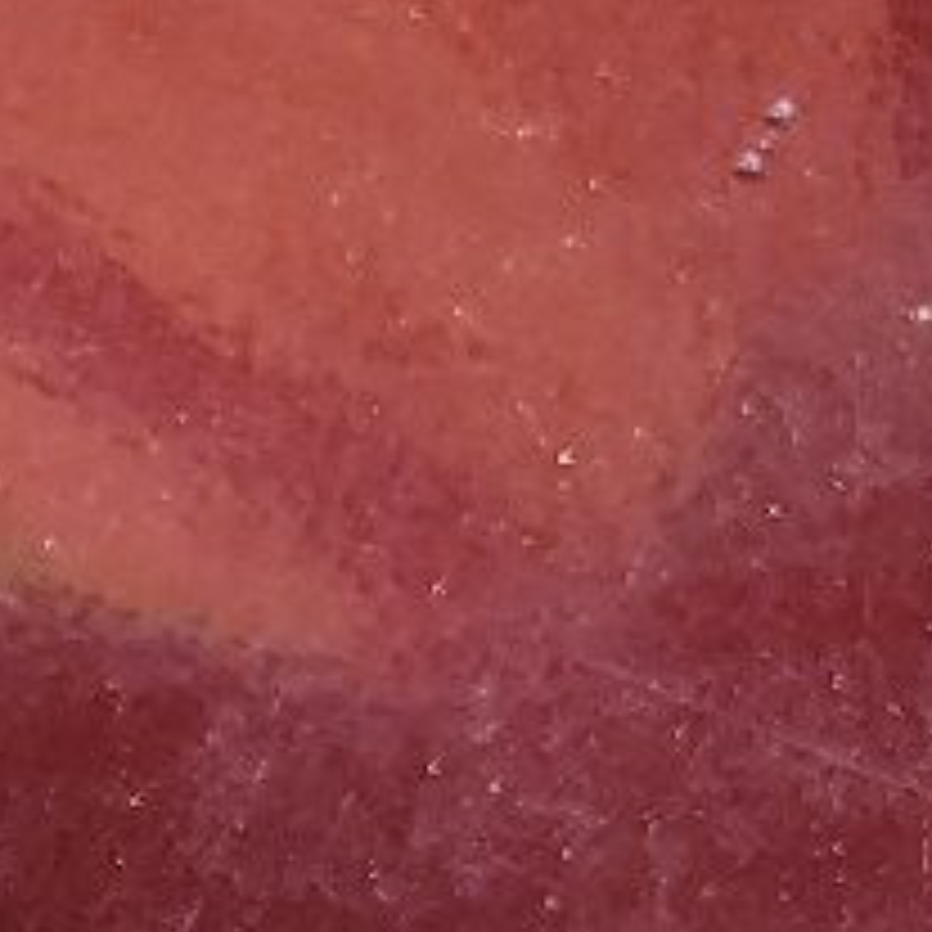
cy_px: 2517
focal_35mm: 178
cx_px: -594
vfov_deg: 8.6
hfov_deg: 9.5
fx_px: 5422
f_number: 1.5
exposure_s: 1/286
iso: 50
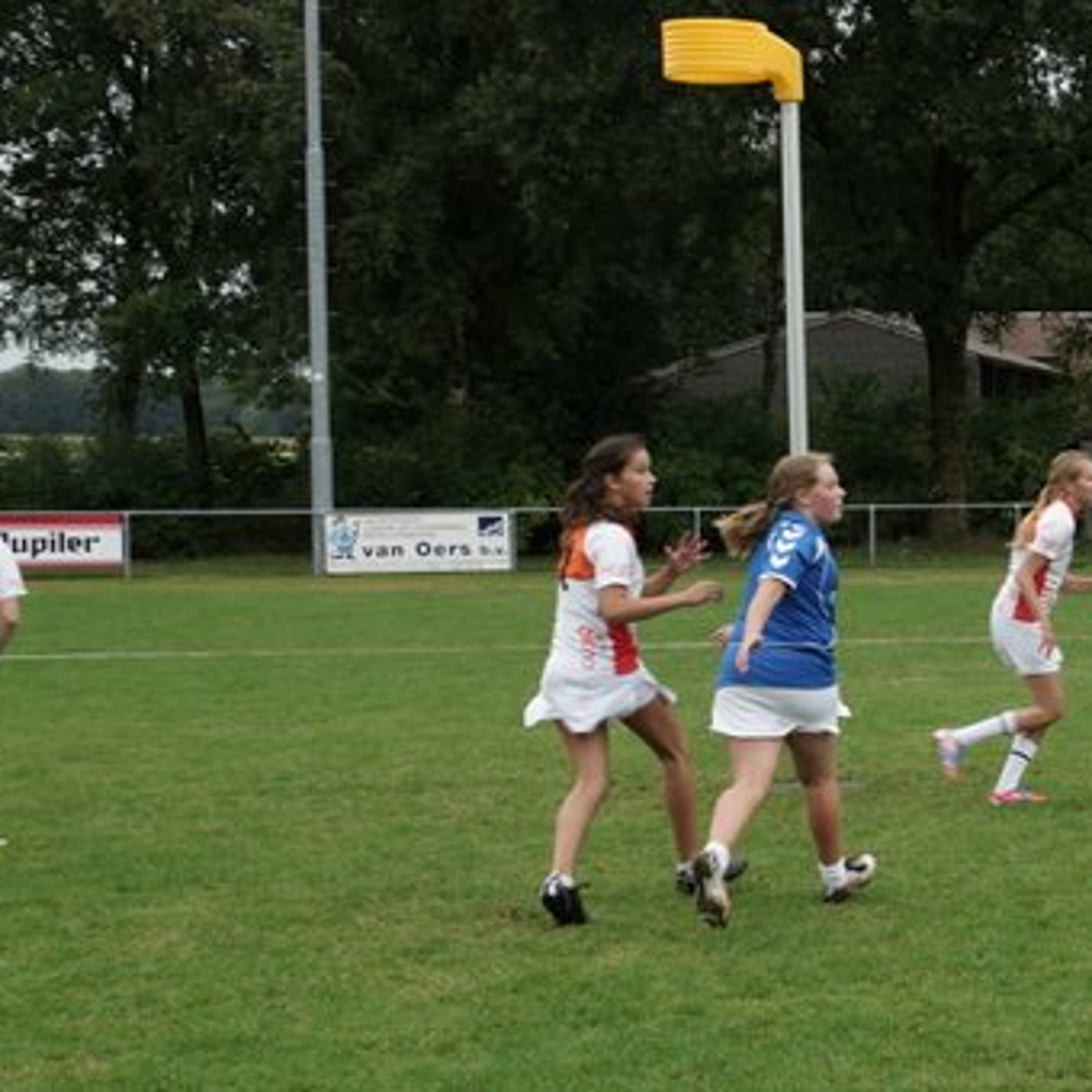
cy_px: 583
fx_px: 1713
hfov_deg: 33.9
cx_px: 928
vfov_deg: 35.3
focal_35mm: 48
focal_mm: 20
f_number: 4
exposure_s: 1/200
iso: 100
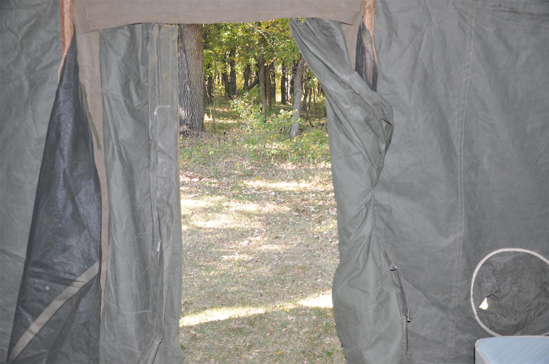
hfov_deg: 53.2
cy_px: 182
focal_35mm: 36
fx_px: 548
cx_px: 274
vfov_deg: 36.8
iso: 560
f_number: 3.8
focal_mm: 24
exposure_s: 1/125
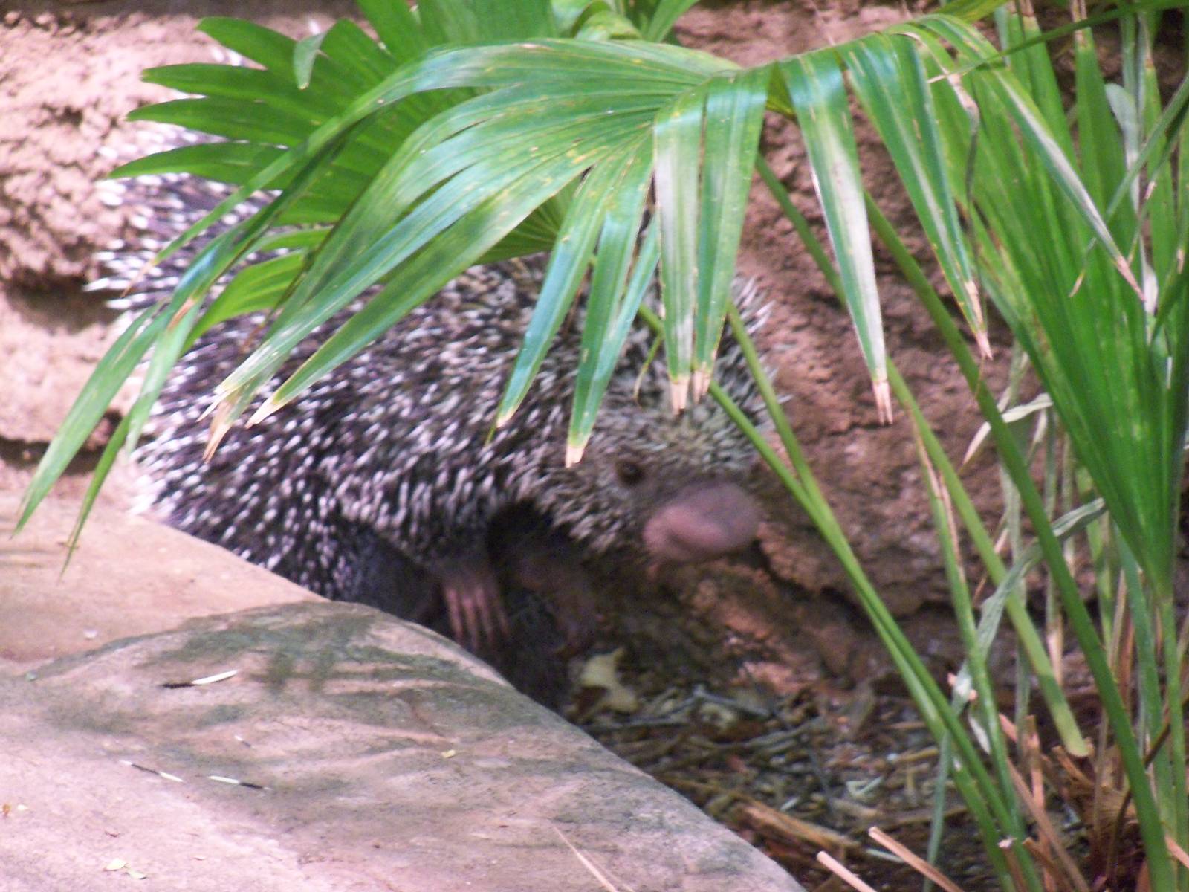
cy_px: 446
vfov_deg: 5.2
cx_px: 594
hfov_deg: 6.9
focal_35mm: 286
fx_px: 9824
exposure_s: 1/4
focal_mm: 50.6
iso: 400
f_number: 4.5
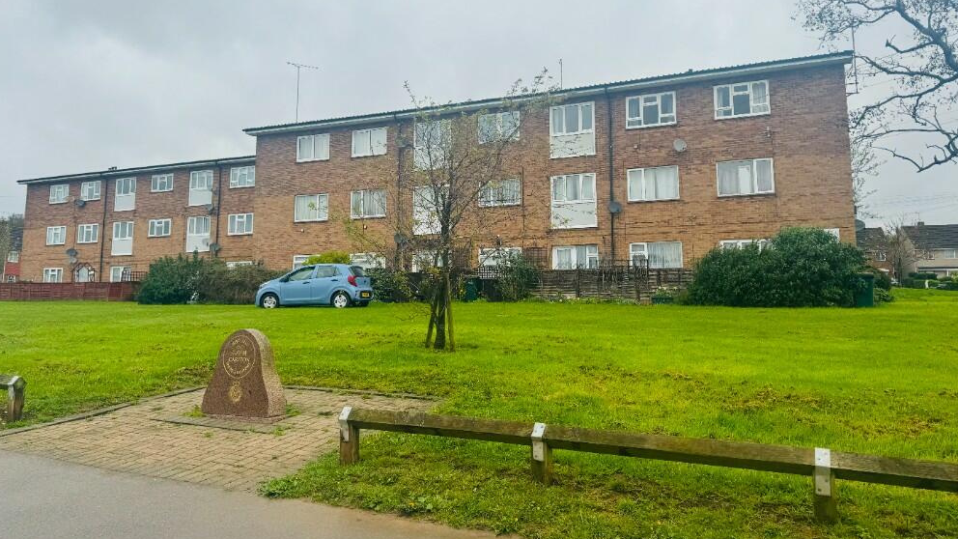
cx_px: 471
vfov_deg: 42.7
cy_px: 212
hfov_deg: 69.9
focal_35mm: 27
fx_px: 686
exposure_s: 1/4310
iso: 80
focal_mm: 6.86
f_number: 1.78
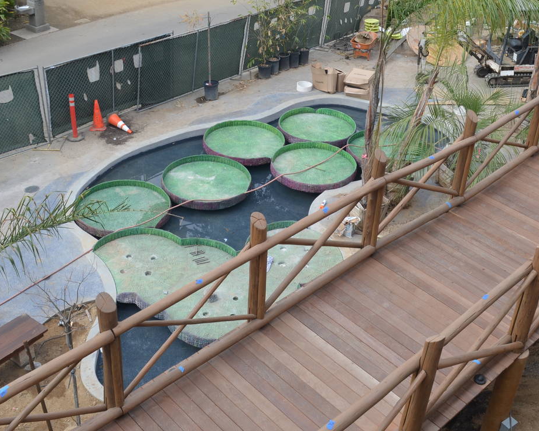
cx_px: 294
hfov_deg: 42.0
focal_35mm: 44
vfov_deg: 34.0
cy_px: 165
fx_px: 702
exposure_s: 1/200
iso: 200
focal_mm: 18
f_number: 7.1
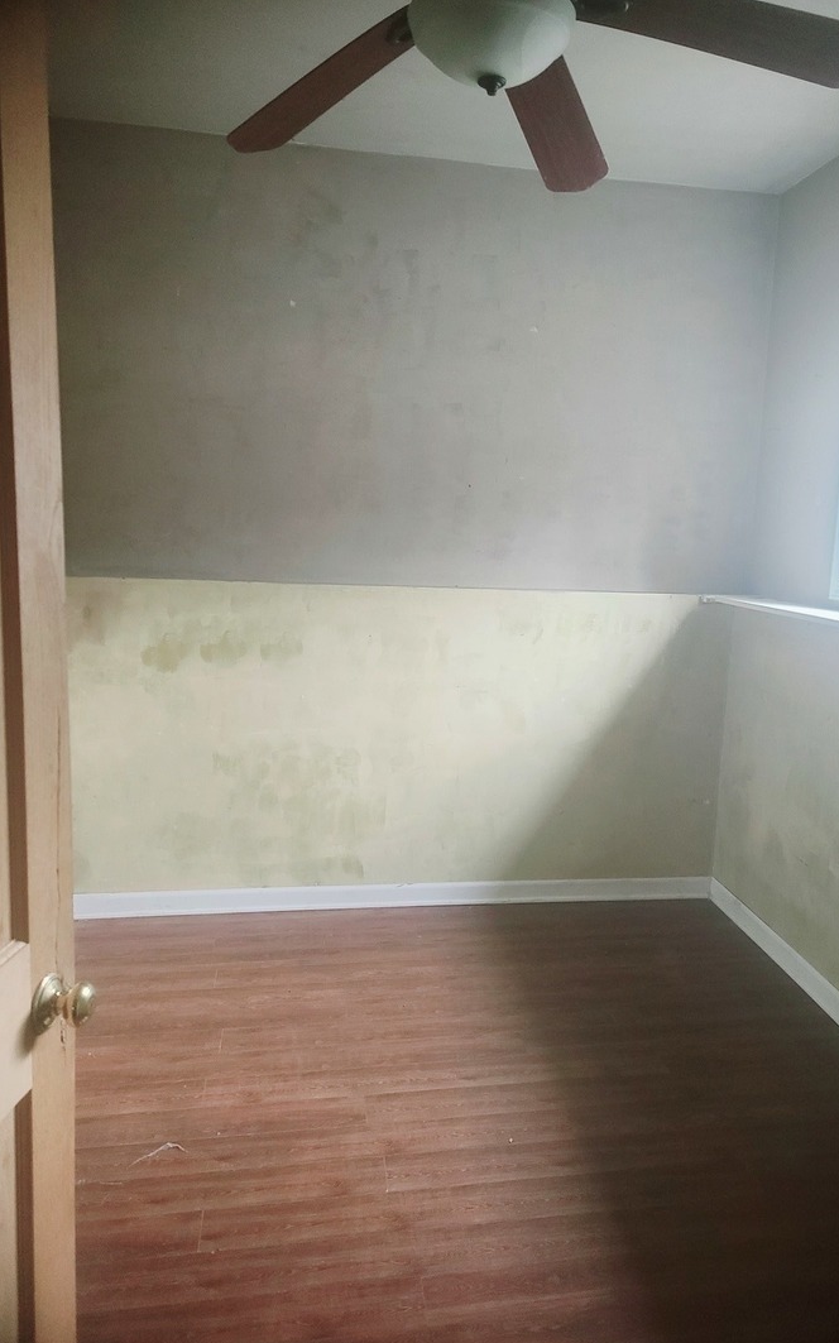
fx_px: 1025
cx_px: 510
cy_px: 680
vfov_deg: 66.5
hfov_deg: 44.3
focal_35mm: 28
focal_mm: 5.4
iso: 500
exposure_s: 1/40
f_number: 1.8
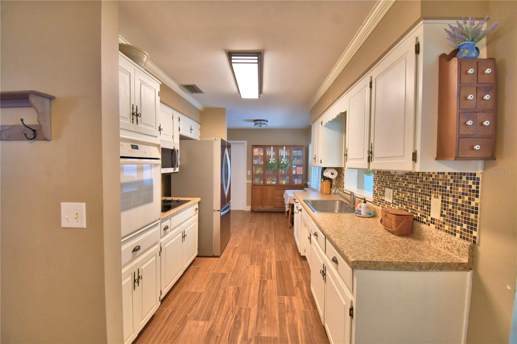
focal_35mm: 15
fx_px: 215
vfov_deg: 77.3
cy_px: 172
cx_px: 258
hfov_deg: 100.4
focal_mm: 10
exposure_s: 1/60
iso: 400
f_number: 4.5
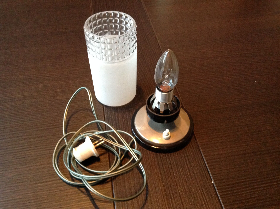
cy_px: 104
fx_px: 283
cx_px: 140
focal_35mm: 35
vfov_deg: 40.6
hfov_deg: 52.7
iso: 500
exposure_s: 1/15
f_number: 2.4
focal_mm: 4.28
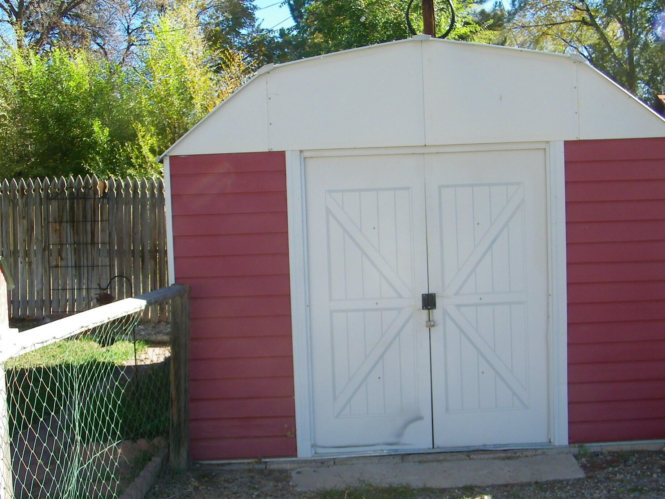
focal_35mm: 45
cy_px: 265
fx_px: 864
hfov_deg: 42.0
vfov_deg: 32.2
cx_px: 362
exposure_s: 1/250
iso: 80
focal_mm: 5.6
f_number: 3.6
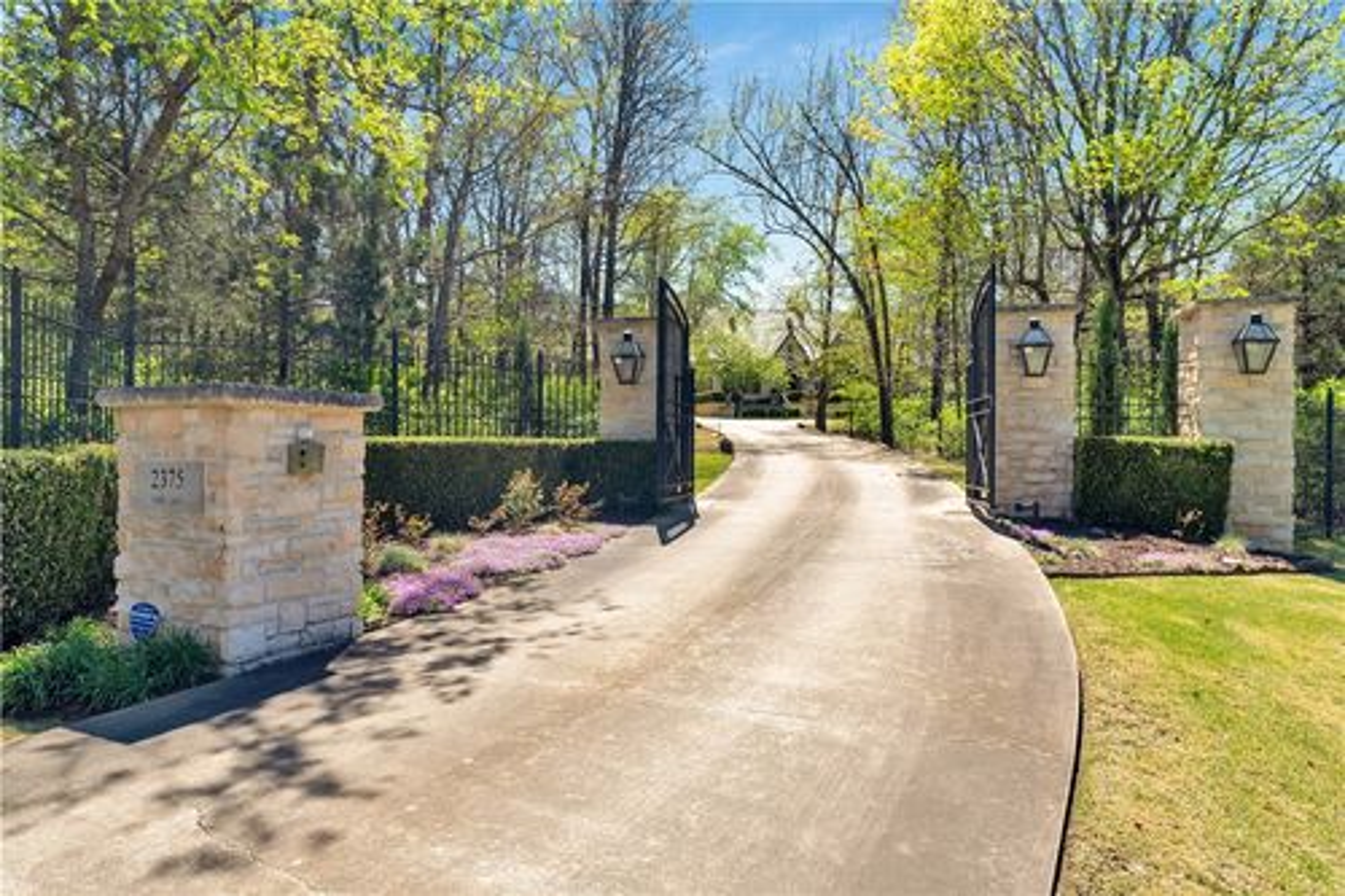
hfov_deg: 71.5
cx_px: 672
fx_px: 934
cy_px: 448
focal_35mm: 25
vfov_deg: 51.3
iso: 100
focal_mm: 25
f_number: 7.1
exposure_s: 1/125
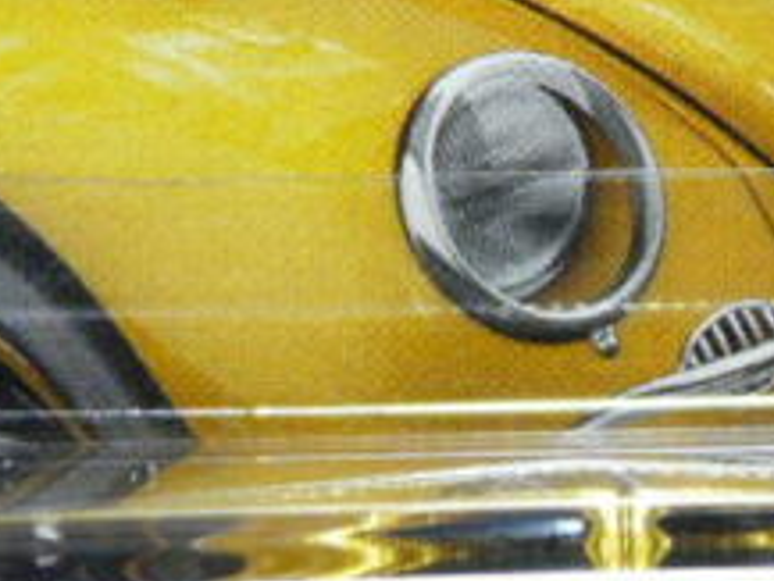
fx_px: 10761
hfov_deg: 4.1
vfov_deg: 3.1
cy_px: 485
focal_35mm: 481
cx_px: 728
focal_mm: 18
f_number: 3.6
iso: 160
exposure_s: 1/50
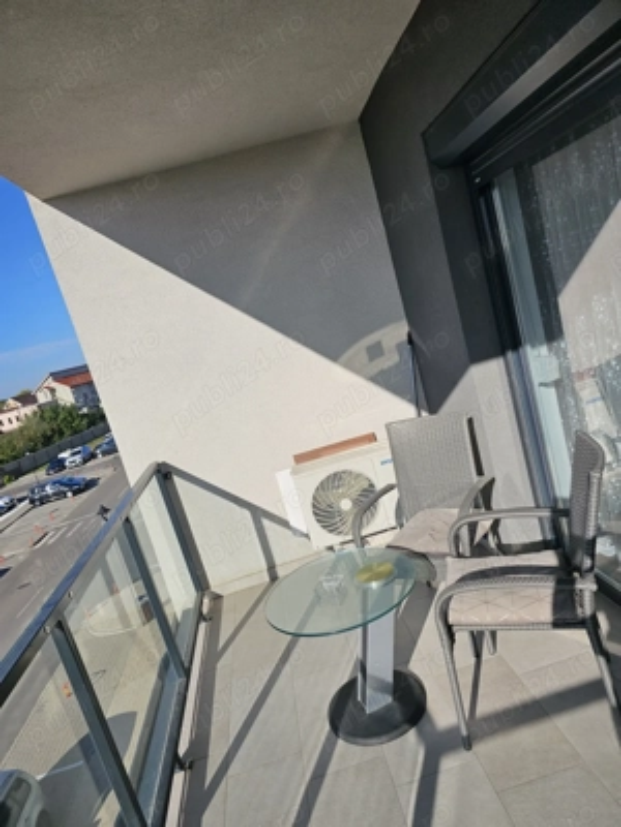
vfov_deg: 73.9
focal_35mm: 23
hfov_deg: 58.9
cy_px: 414
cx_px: 310
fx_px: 550
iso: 10
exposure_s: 1/1361
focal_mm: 6.3
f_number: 1.7
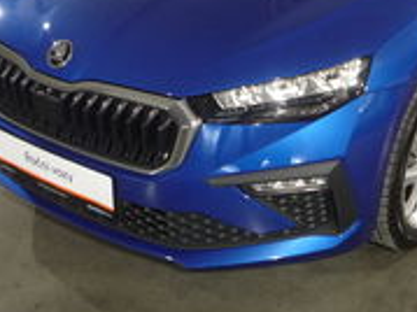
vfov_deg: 21.0
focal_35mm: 67
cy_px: -21
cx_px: 314
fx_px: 807
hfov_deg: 28.5
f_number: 3.3
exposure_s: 1/30
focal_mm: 5.2
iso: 250
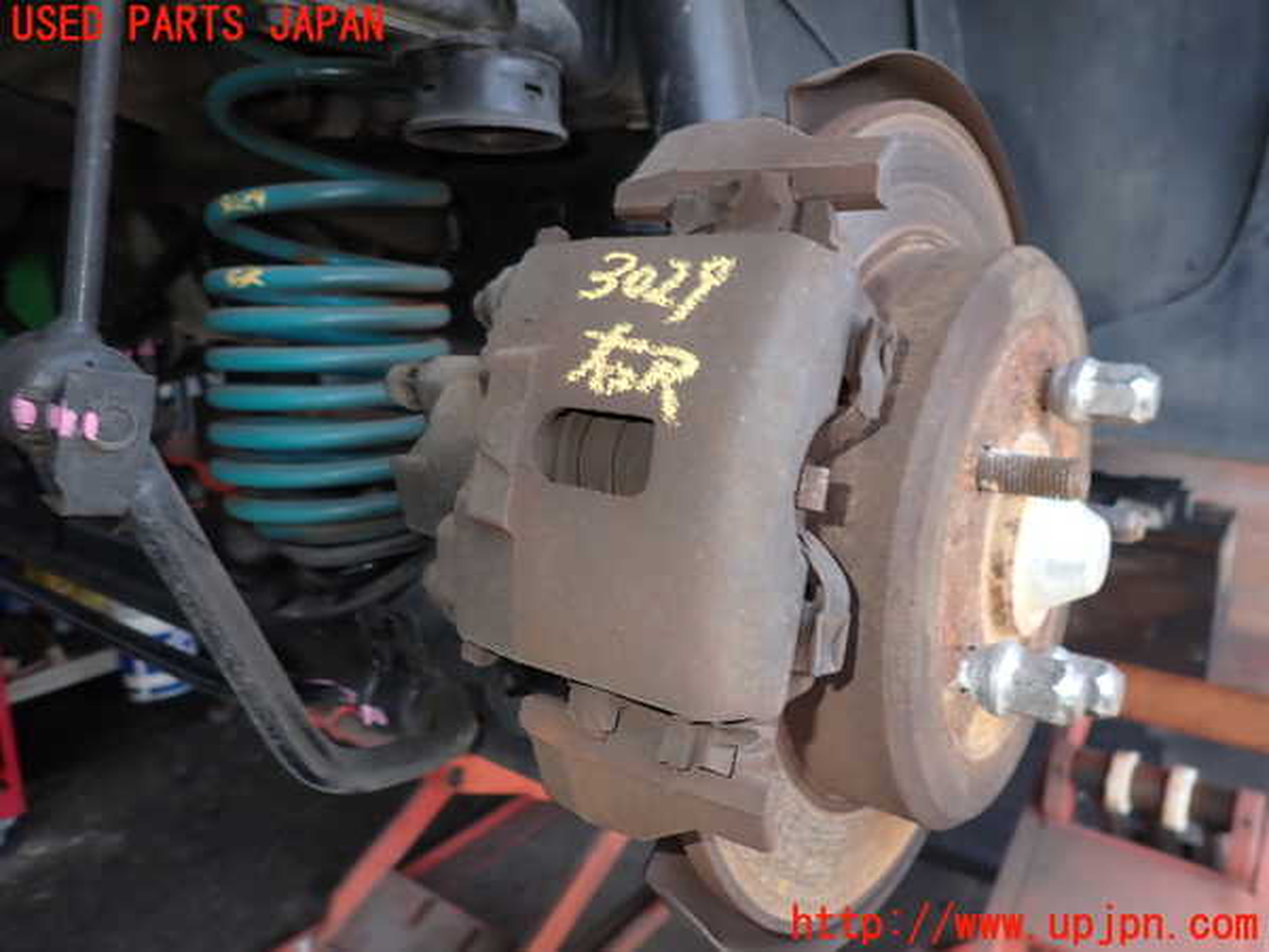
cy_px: 476
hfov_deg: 69.4
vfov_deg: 54.9
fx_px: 916
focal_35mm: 25
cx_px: 634
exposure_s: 1/30
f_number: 5.6
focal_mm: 4.5
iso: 100
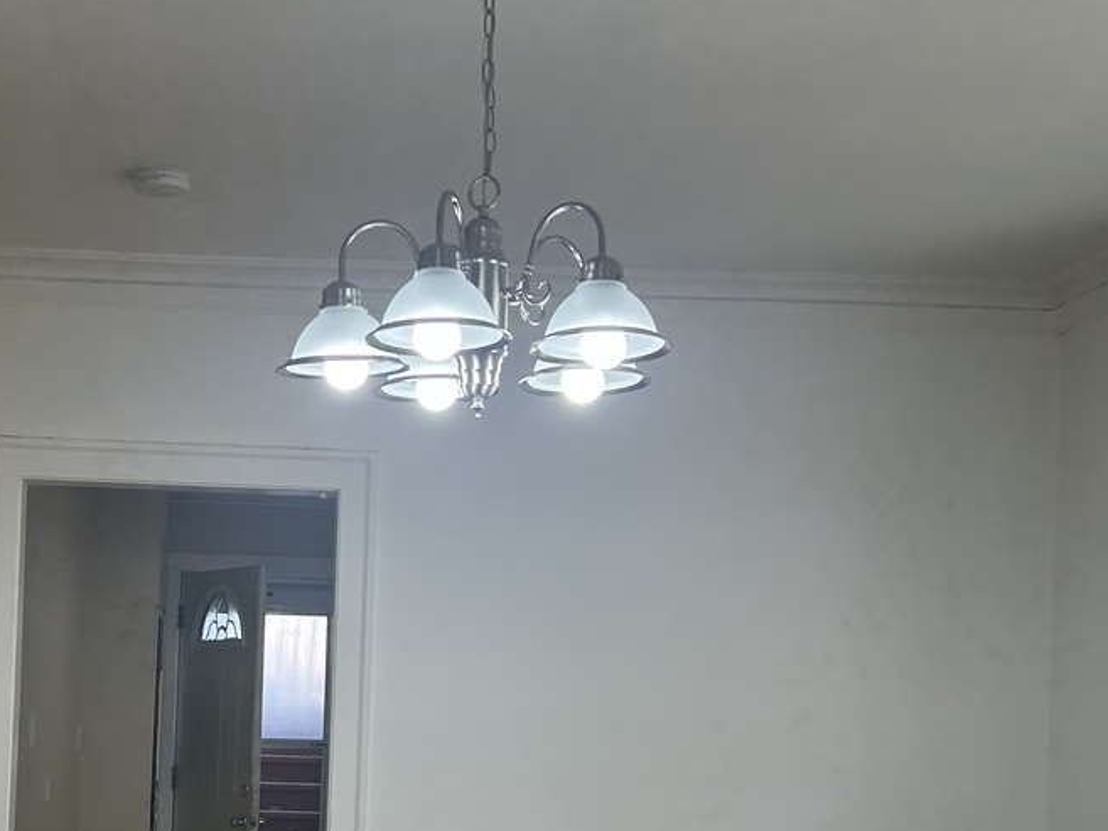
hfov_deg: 33.5
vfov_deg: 25.2
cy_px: 673
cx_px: 368
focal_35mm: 57
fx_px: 1825
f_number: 1.5
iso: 64
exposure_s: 1/155
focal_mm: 5.7
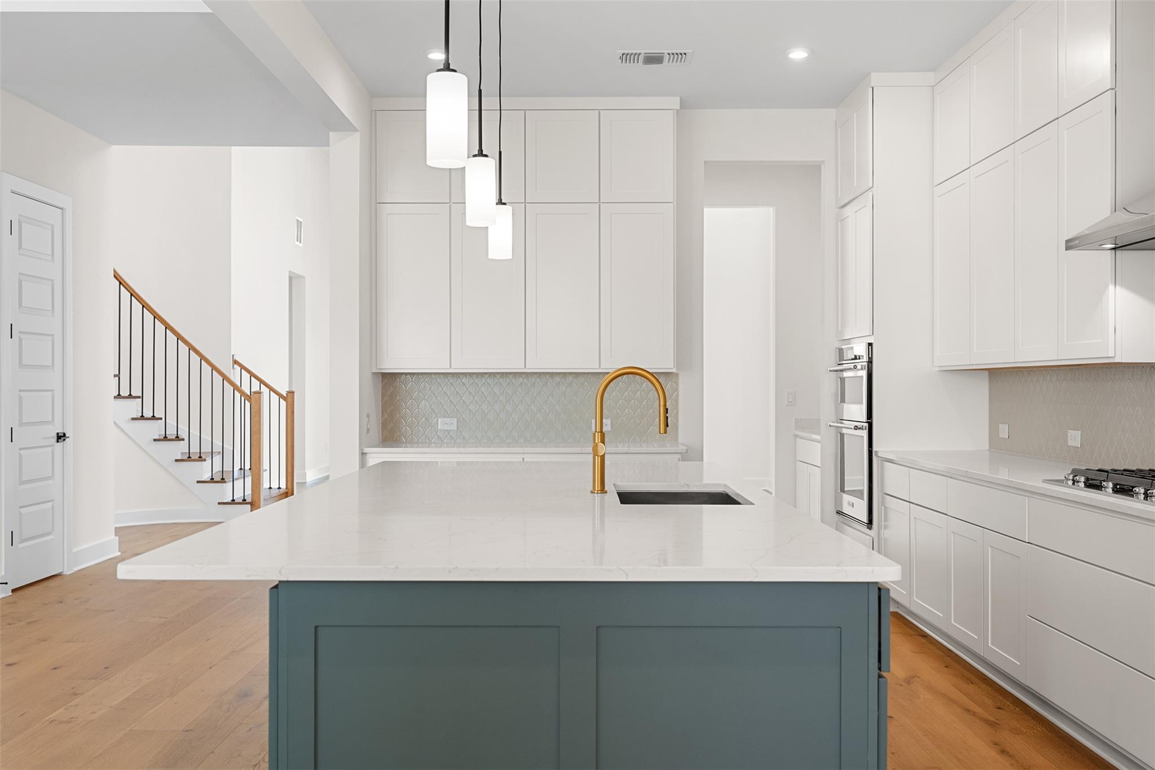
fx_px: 1123
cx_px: 578
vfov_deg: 37.8
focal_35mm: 35
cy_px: 385
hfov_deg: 54.4
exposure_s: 1/13
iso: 400
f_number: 5.6
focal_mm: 35
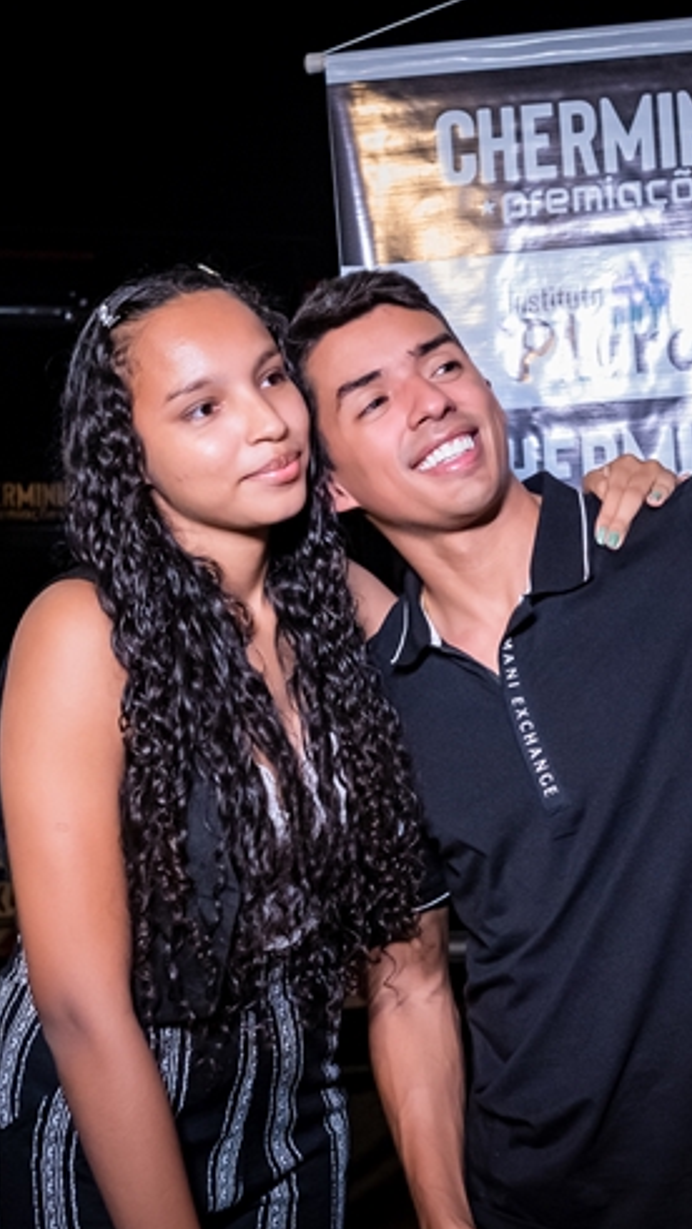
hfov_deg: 21.1
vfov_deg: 36.6
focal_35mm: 57
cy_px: 614
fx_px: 1857
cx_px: 425
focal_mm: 24
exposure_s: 1/320
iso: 2500
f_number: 2.8
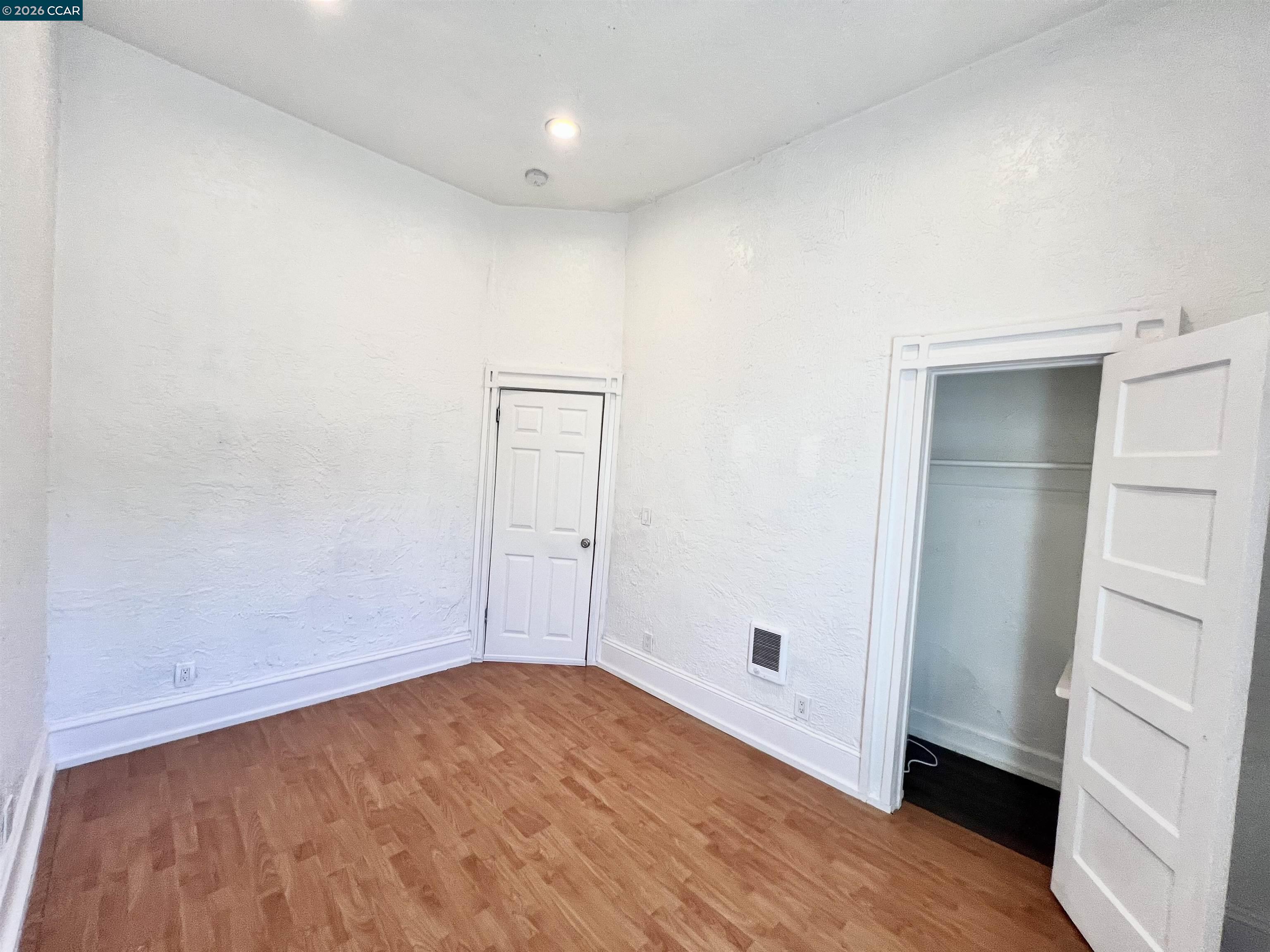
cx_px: 635
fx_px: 477
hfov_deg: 106.2
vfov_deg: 89.9
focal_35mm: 13
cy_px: 476
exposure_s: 1/120
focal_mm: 1.57
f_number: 1.8
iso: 100
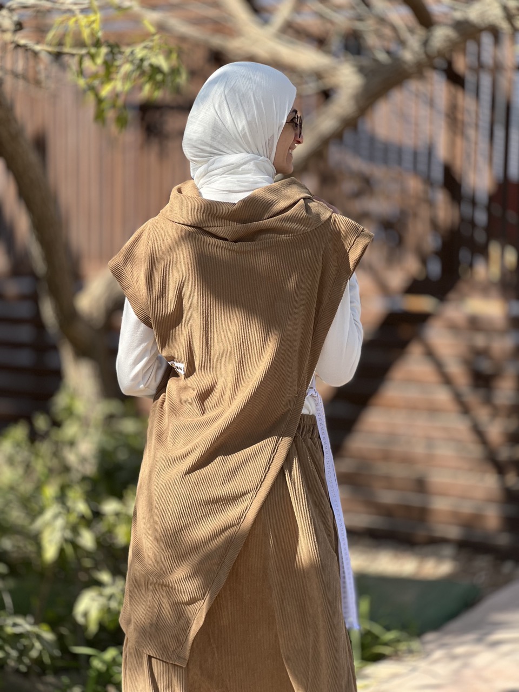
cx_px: 260
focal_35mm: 77
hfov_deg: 19.1
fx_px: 1539
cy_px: 346
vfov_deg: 25.3
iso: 32
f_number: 2.8
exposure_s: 1/459
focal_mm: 9
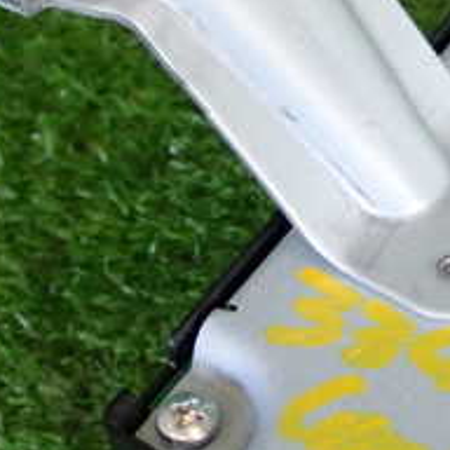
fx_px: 2353
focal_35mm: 160
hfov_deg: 10.9
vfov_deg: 10.9
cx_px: 408
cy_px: 277
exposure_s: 1/60
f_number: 3.5
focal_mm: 10.35
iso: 320
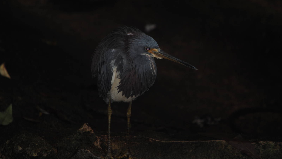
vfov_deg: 2.6
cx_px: 141
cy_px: 83
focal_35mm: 474
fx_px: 3544
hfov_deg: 4.6
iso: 200
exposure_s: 1/60
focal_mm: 300
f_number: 5.6
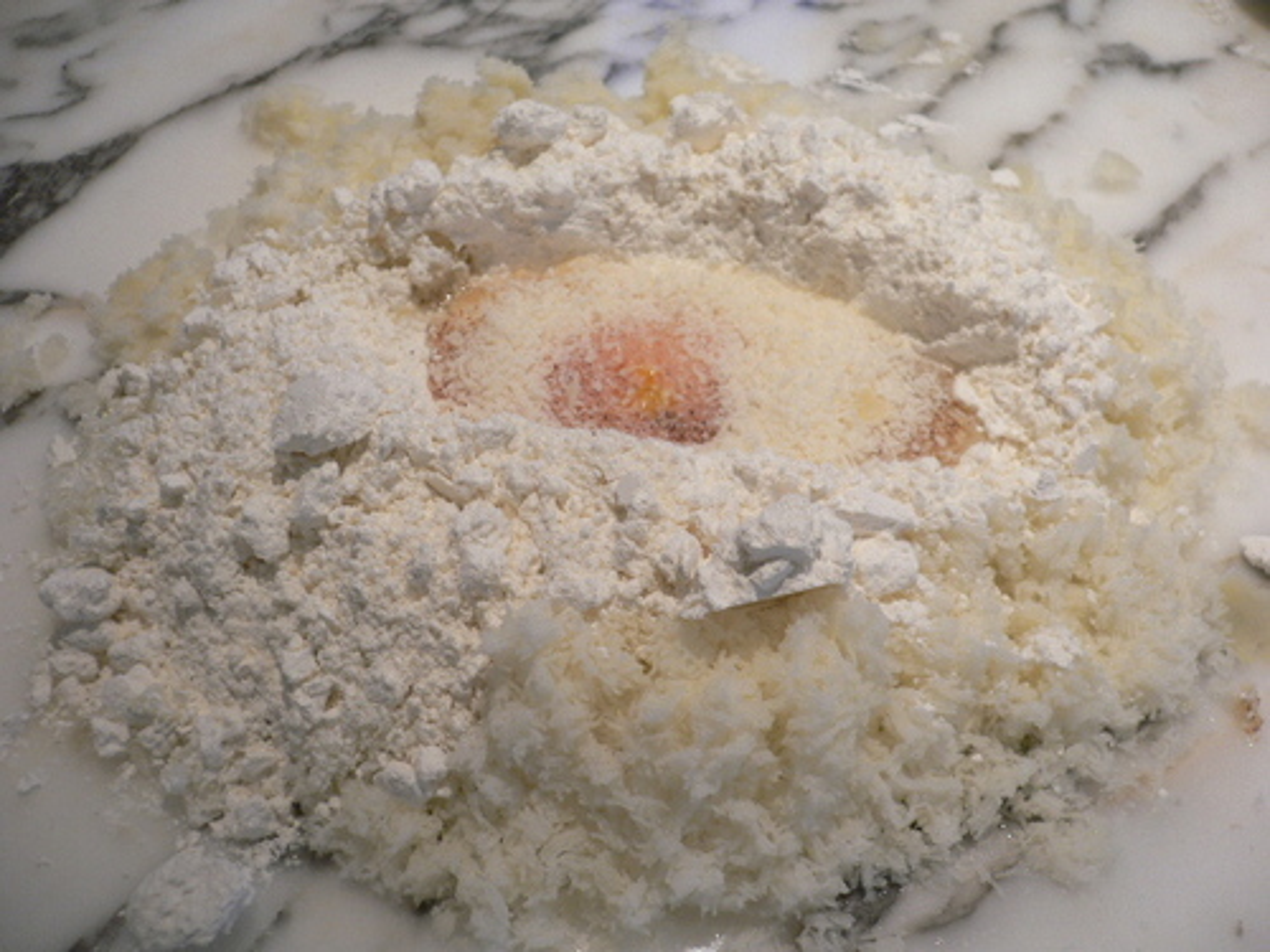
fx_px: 1284
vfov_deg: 40.7
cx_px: 635
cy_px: 476
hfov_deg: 52.6
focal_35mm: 35
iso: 100
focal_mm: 5.8
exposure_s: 1/20
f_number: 2.8
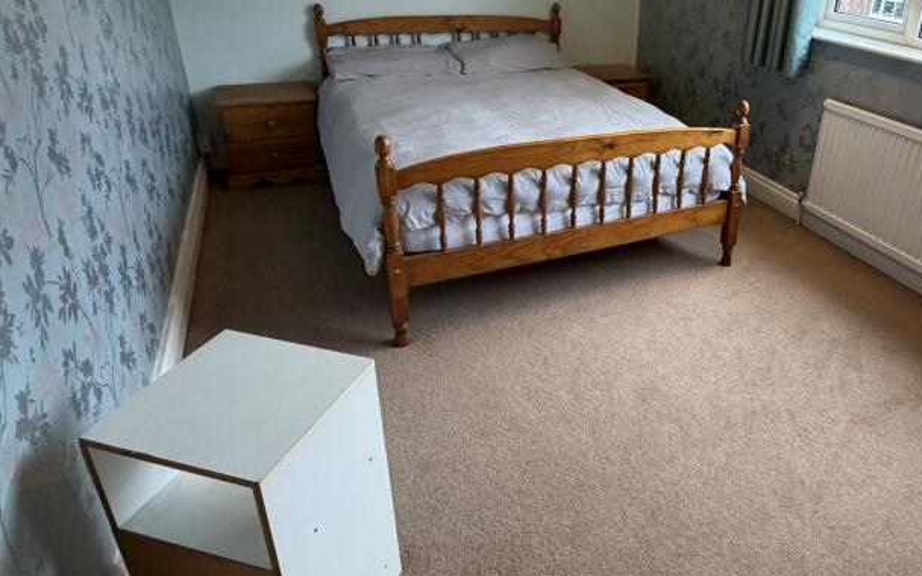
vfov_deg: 48.5
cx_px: 629
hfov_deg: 70.0
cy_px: 194
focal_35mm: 25
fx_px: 628
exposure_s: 1/103
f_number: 2.2
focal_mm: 2.22
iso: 320
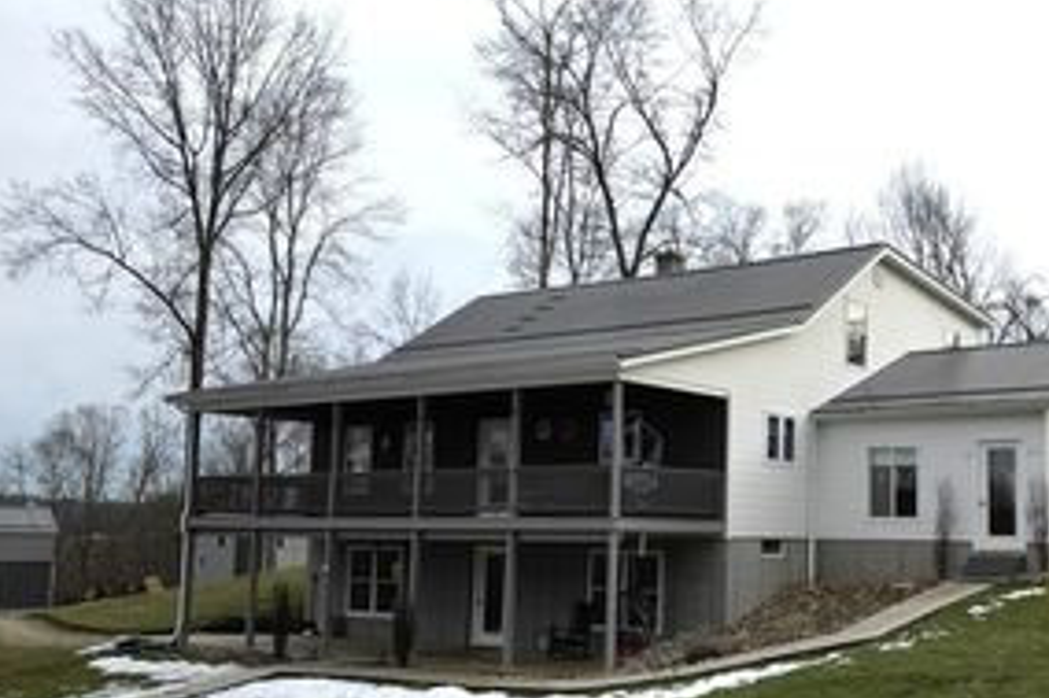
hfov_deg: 43.3
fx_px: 1281
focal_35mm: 44
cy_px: 427
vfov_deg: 30.4
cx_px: 768
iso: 100
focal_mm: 6.72
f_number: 1.7
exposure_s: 1/1600
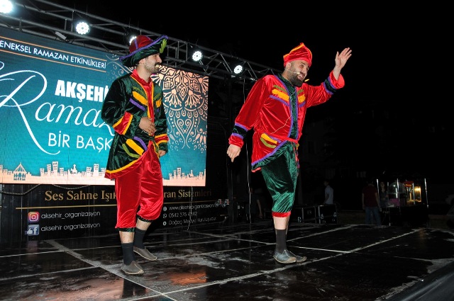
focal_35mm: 27
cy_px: 150
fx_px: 340
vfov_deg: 47.8
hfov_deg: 67.4
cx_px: 227
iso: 320
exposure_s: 1/60
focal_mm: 18
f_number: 5.6
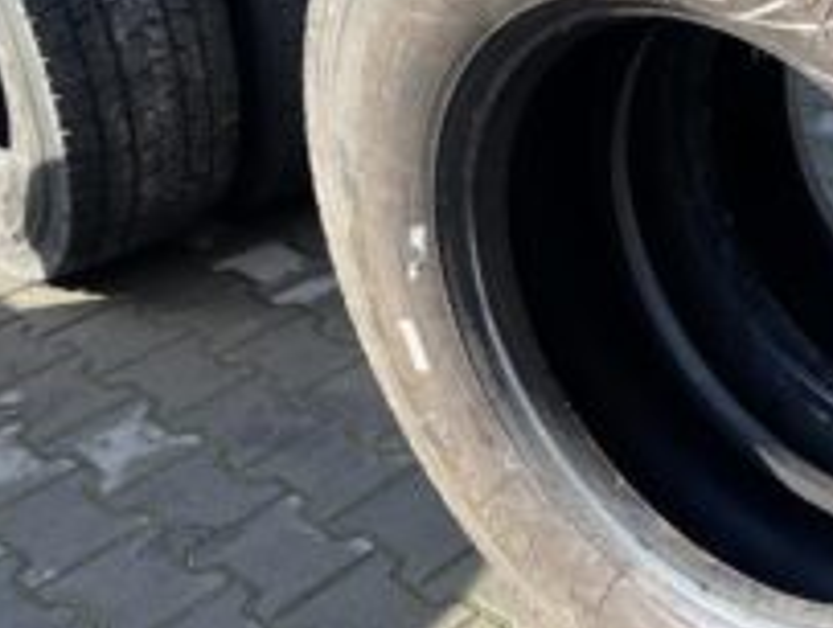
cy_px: 244
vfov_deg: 26.6
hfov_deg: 32.1
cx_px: 833
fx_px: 1326
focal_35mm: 55
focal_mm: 4.25
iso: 32
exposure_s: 1/452
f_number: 1.8
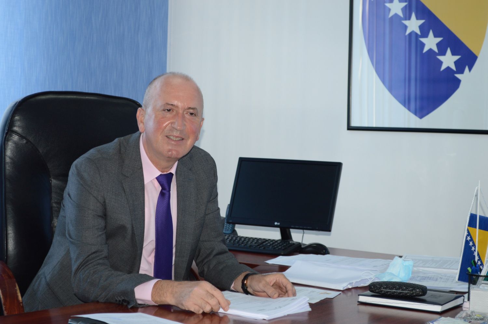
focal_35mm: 78
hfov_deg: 26.0
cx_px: 244
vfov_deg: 17.5
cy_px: 162
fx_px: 1056
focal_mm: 52
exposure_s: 1/60
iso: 400
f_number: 5.6
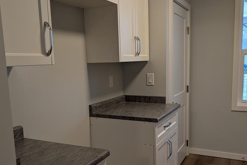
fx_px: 247
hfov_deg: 53.1
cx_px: 128
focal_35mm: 36
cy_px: 103
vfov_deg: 36.7
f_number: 1.68
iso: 23
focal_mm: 6.9
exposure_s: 1/30
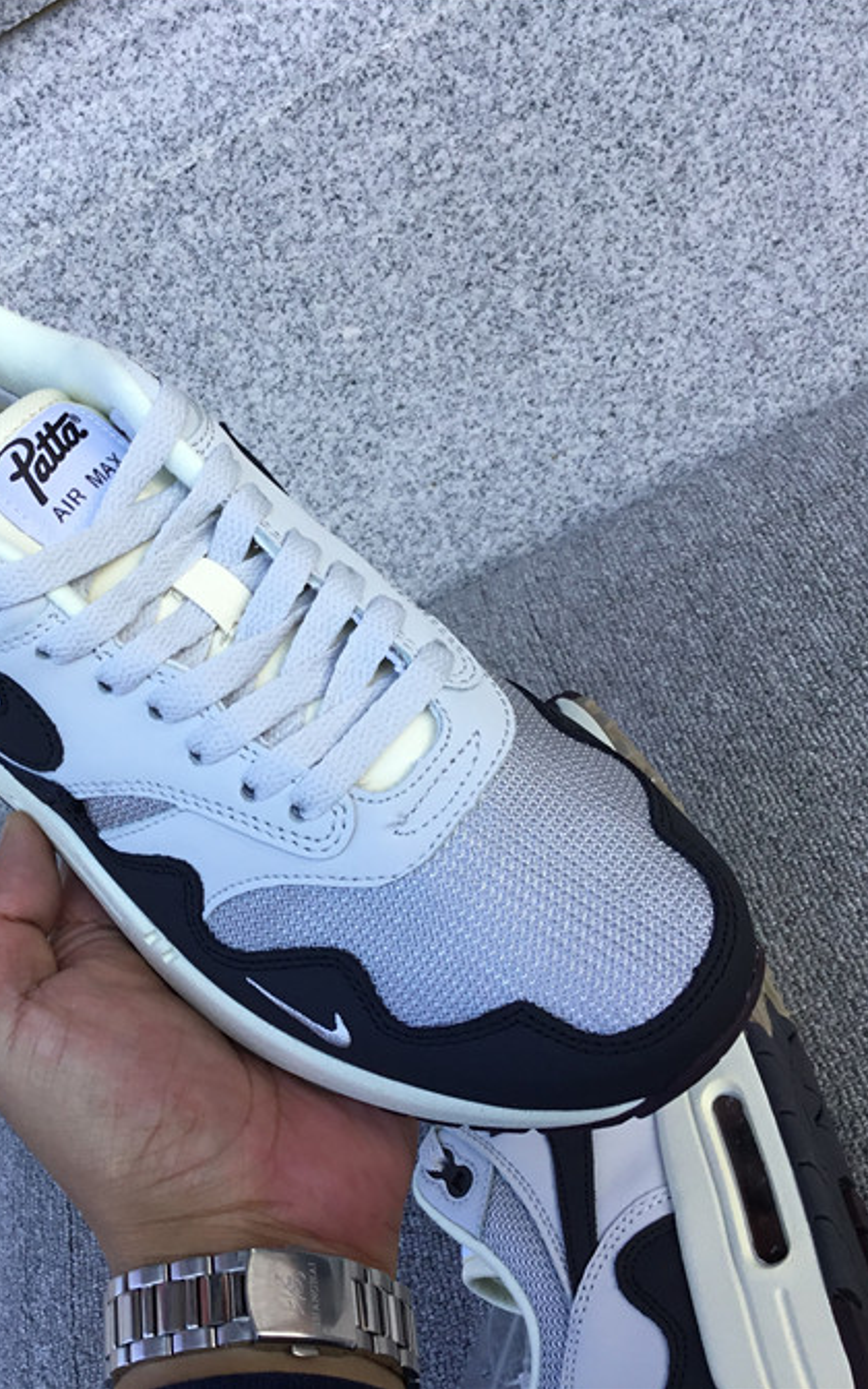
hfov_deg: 28.9
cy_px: 693
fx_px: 1665
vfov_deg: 45.3
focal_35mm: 44
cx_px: 258
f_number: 2.4
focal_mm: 3.3
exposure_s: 1/255
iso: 25
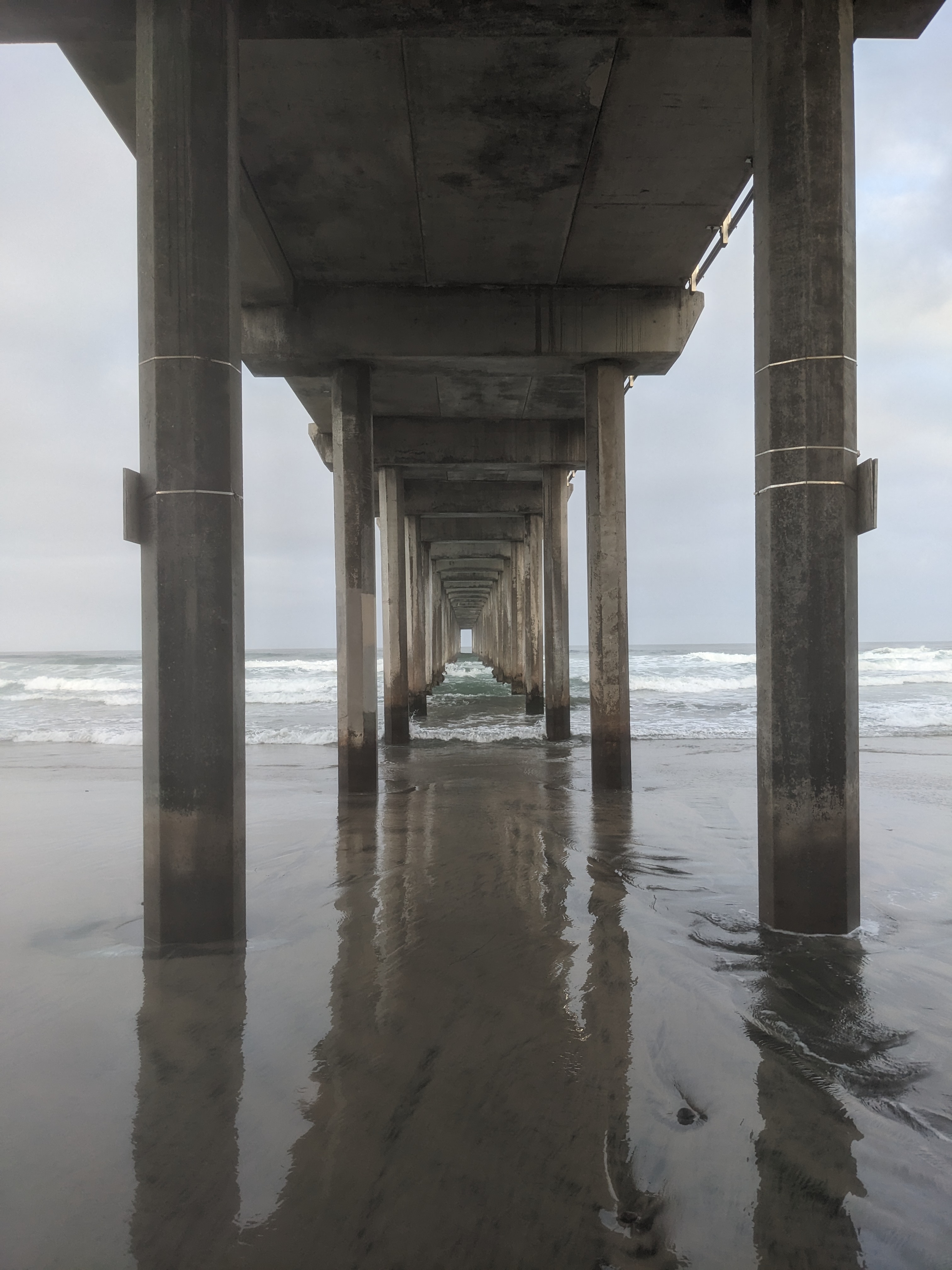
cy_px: 635
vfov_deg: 65.3
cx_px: 476
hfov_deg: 51.4
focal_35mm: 27
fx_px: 990
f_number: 1.73
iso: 58
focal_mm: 4.38
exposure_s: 1/326
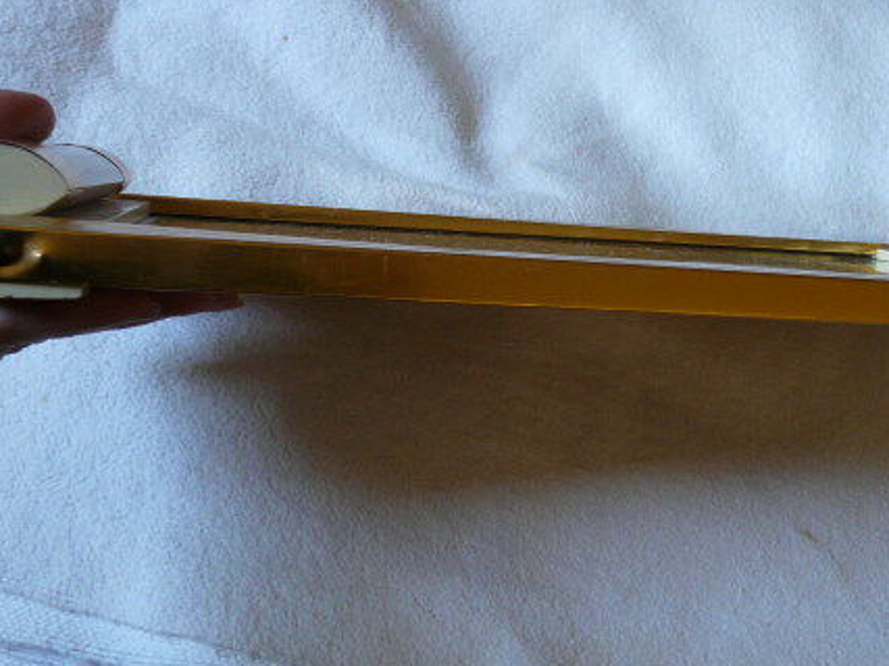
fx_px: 1078
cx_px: 595
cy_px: 308
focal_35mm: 42
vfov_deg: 34.3
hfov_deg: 44.1
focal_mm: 4.6
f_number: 2.8
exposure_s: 1/30
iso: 160
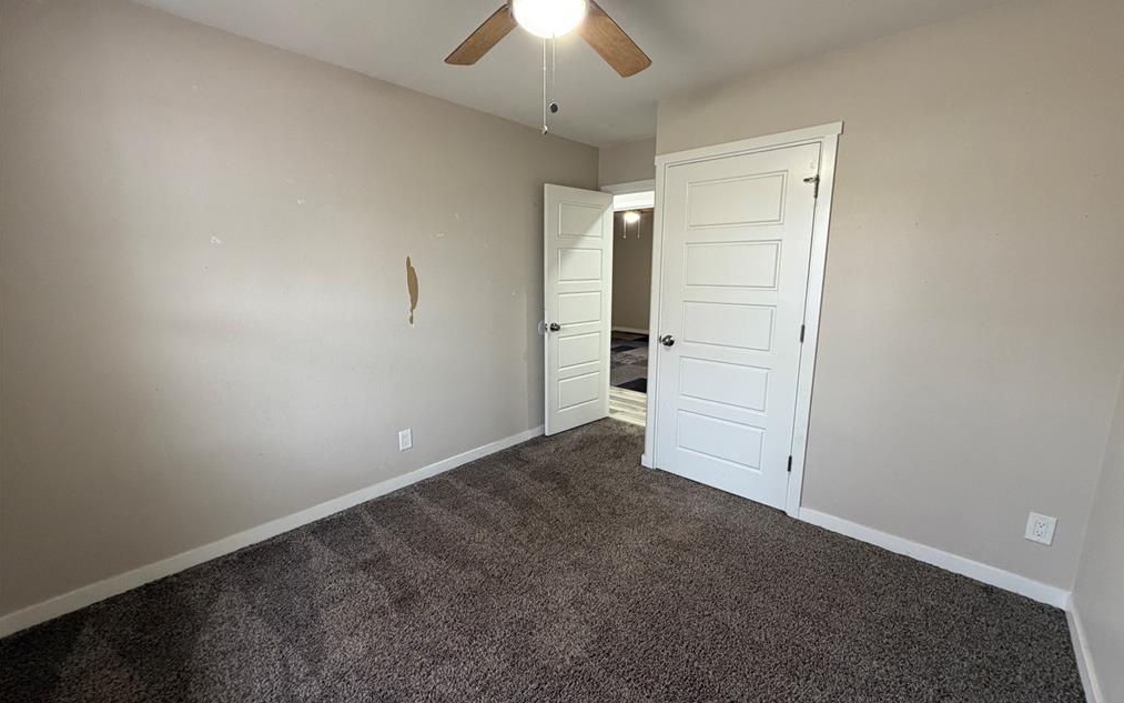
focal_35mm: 15
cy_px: 346
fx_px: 459
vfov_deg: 74.8
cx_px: 564
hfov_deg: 101.5
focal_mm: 2.22
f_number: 2.2
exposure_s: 1/74
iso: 320
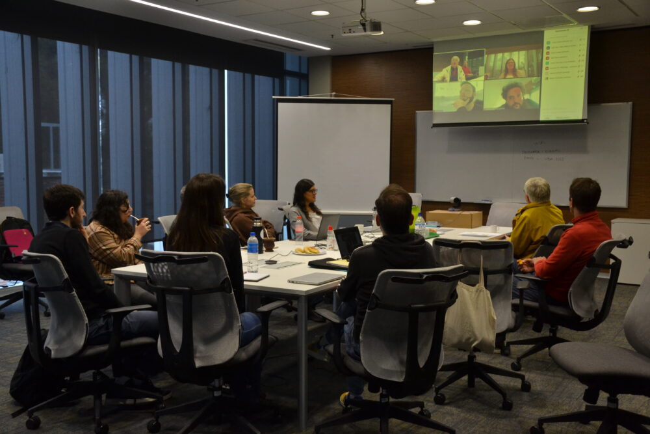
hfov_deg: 49.5
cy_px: 217
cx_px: 325
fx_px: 704
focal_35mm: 39
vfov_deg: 34.2
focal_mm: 26
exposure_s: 1/250
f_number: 4
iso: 800
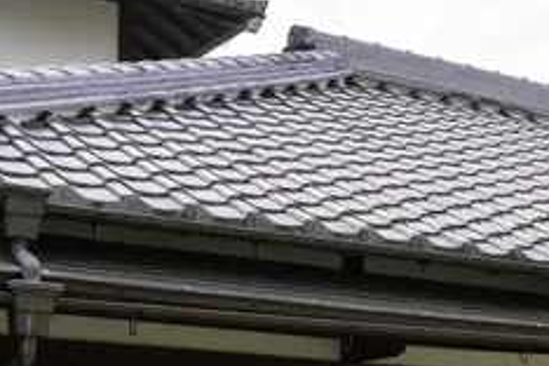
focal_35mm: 99
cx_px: 819
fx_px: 1510
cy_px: 416
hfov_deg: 18.3
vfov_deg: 13.5
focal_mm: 29
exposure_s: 1/80
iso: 100
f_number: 6.3
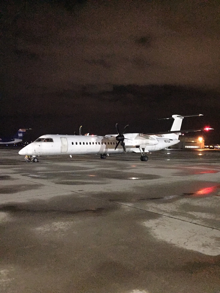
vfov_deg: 61.7
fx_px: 246
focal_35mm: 29
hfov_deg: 48.2
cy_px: 146
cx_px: 110
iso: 2000
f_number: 2.2
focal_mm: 4.15
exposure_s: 1/16
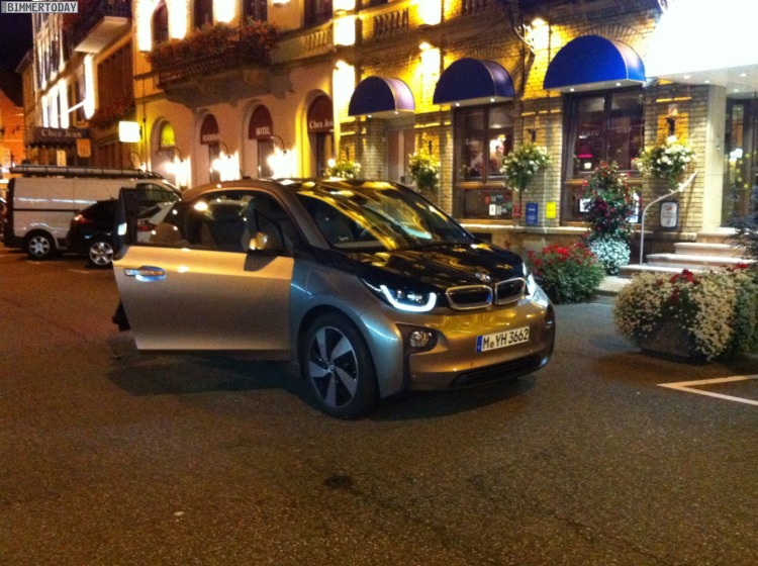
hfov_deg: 52.7
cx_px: 379
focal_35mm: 35
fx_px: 765
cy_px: 283
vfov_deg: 40.6
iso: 1000
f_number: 2.8
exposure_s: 1/15
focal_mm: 3.85
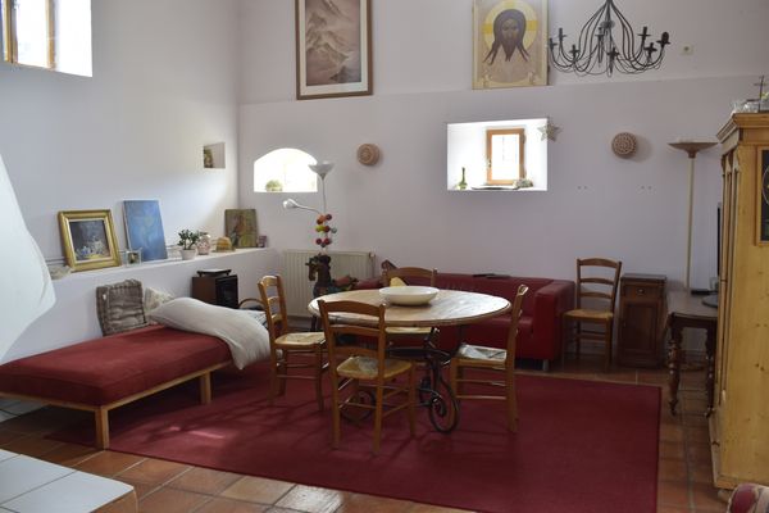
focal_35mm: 33
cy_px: 256
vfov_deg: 40.0
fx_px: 705
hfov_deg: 57.2
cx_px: 384
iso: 400
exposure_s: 1/25
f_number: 7.1
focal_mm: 22
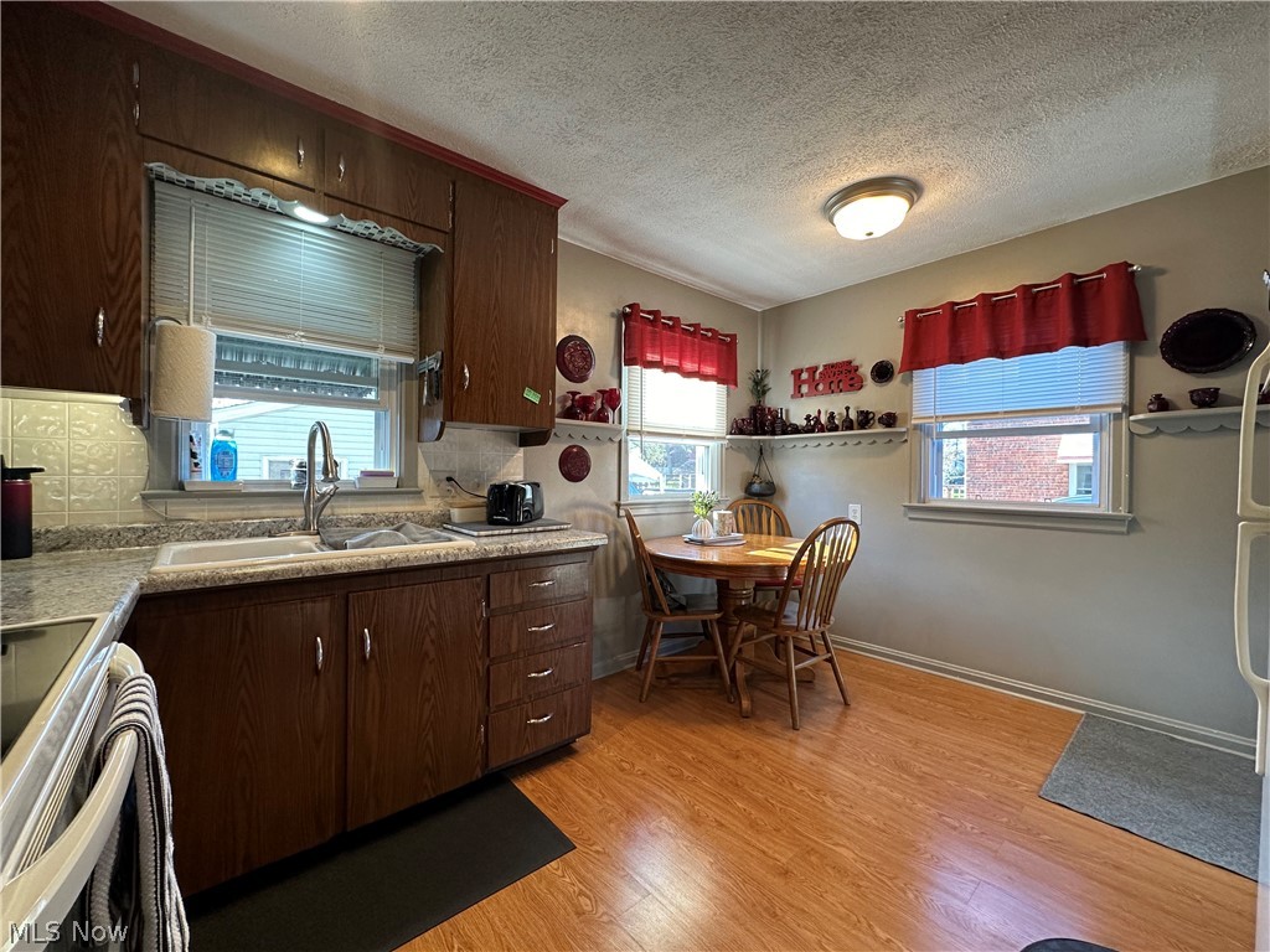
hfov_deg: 102.1
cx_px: 635
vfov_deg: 85.7
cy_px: 476
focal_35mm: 14
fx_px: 514
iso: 160
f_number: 2.2
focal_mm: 2.22
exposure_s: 1/120
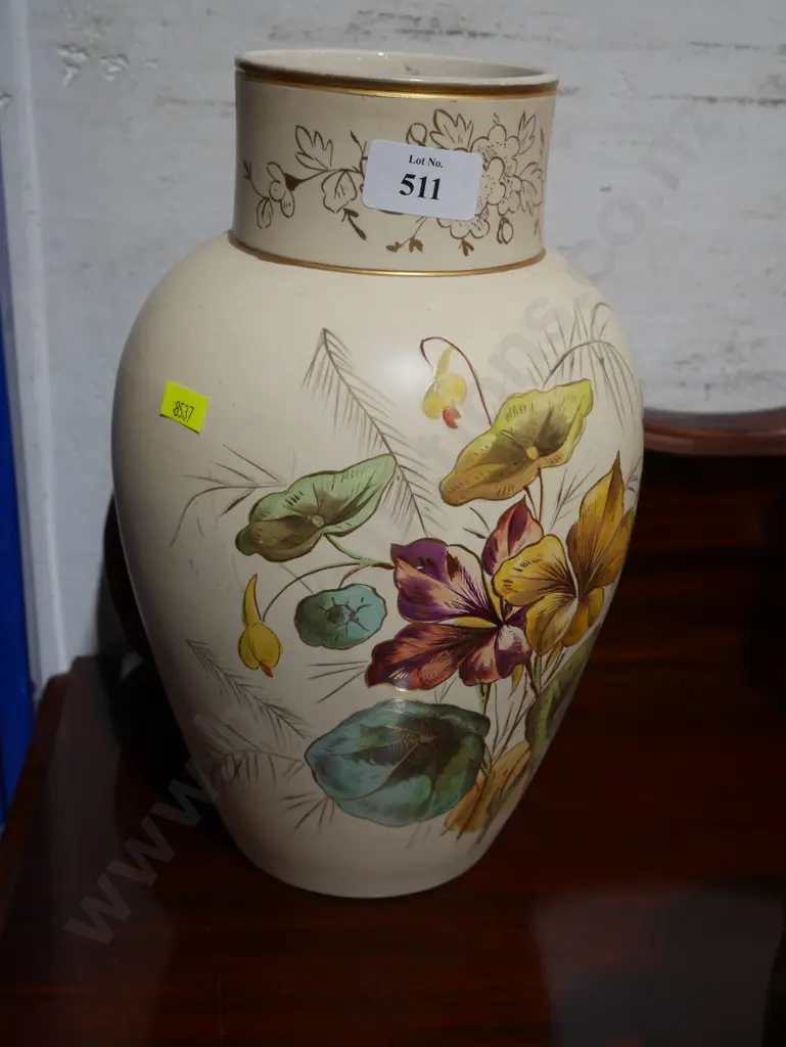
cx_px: 393
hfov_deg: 34.4
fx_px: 1270
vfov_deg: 44.8
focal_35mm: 42
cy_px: 524
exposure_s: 1/60
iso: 250
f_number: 4.6
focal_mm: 21
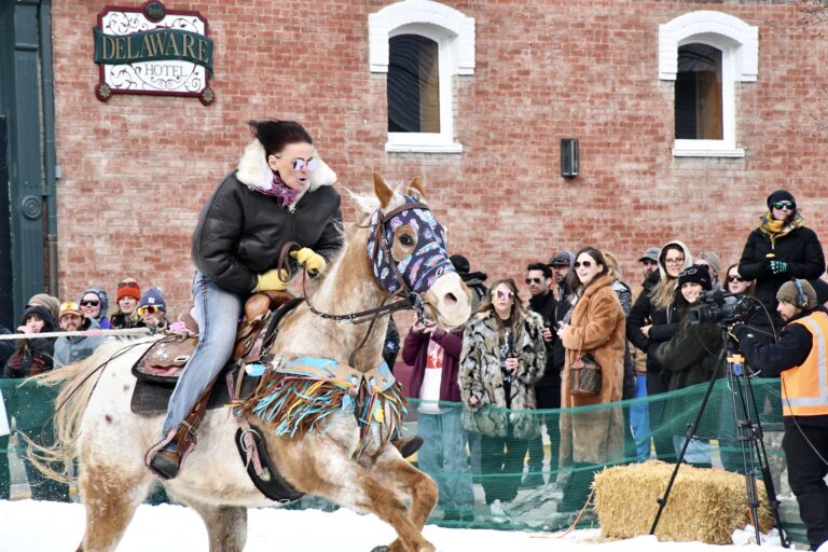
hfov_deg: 9.8
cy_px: 276
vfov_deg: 6.5
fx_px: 4830
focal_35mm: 210
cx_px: 414
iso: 3200
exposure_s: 1/2500
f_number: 13
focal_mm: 140
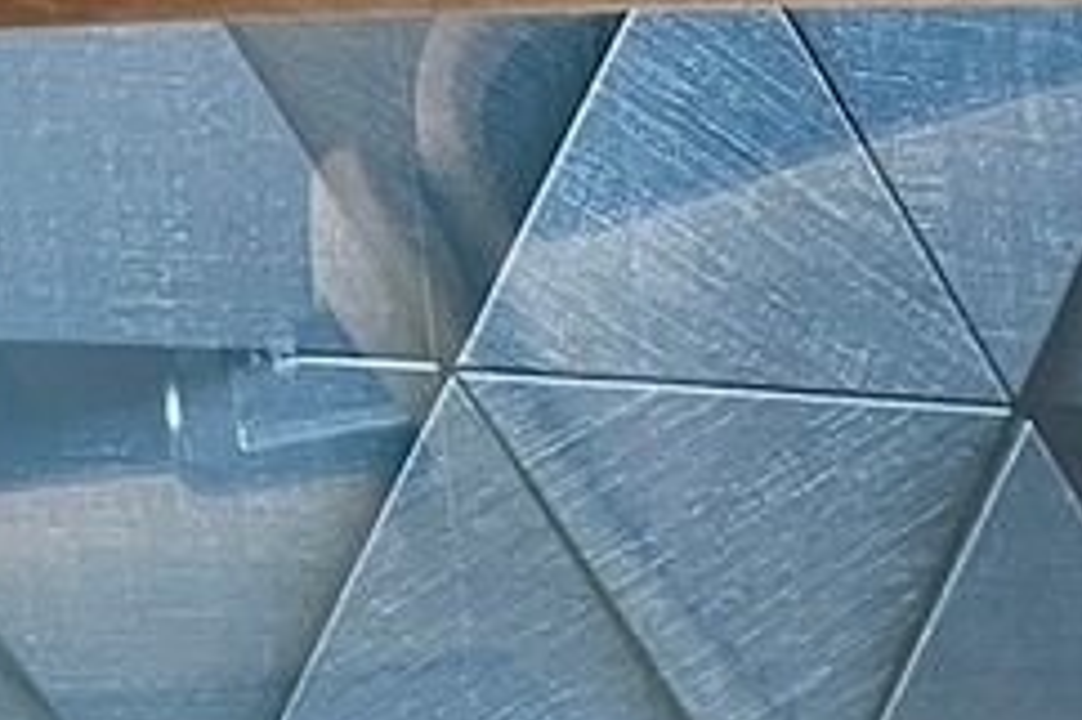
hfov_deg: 12.5
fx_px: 4025
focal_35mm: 134
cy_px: 1681
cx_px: 2481
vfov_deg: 9.2
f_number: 1.5
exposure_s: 1/50
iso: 160
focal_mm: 5.7
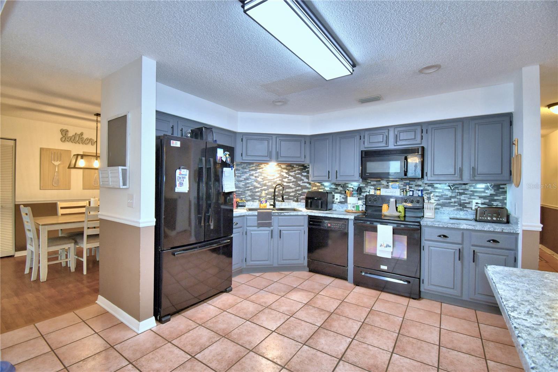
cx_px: 279
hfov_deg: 100.4
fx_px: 232
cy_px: 186
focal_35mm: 15
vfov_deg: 77.3
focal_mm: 10
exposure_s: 1/40
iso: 200
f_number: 4.5
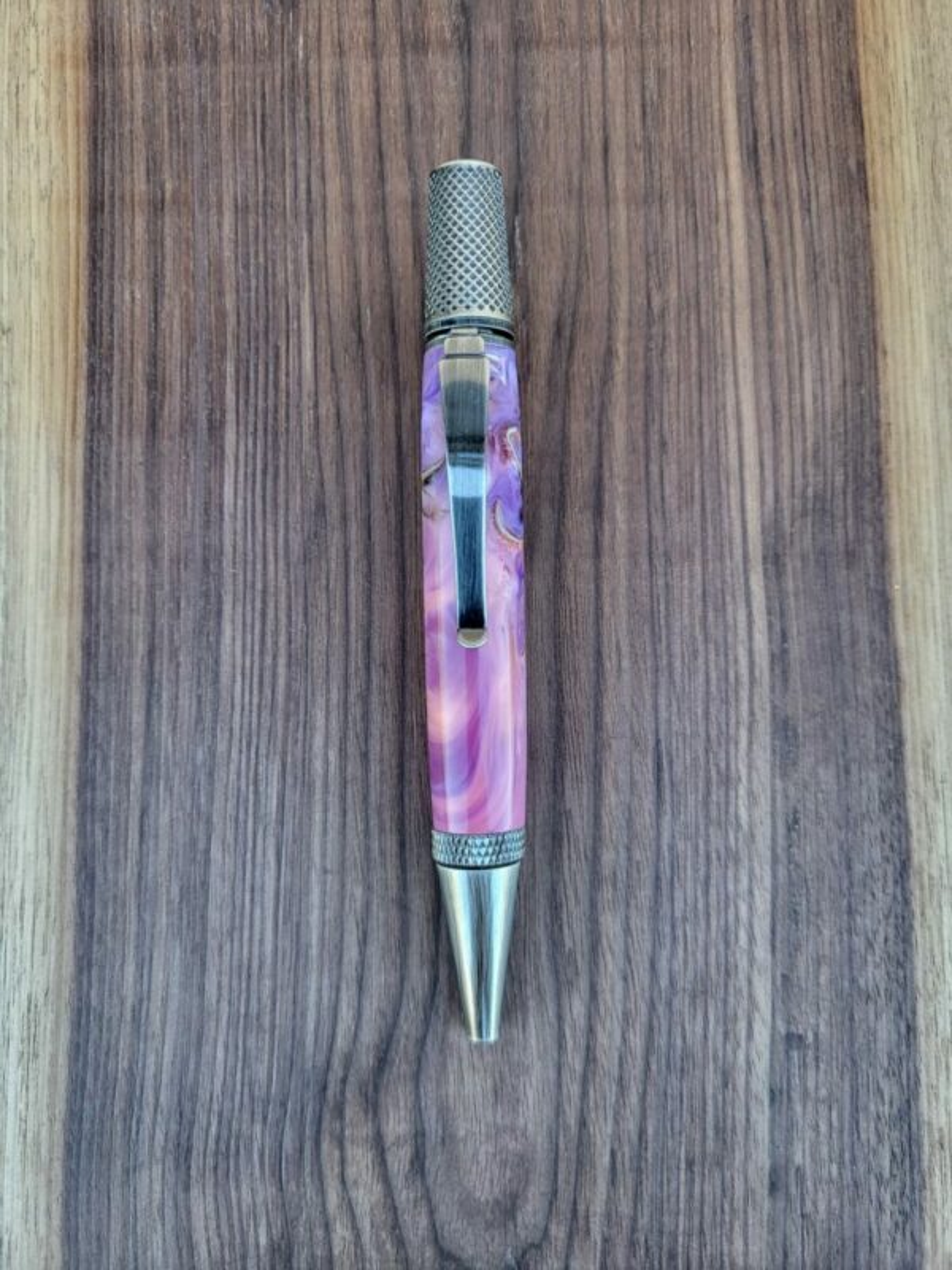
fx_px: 953
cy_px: 635
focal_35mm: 26
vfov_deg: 67.3
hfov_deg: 53.1
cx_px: 476
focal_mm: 5.4
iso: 100
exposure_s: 1/100
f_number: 1.8
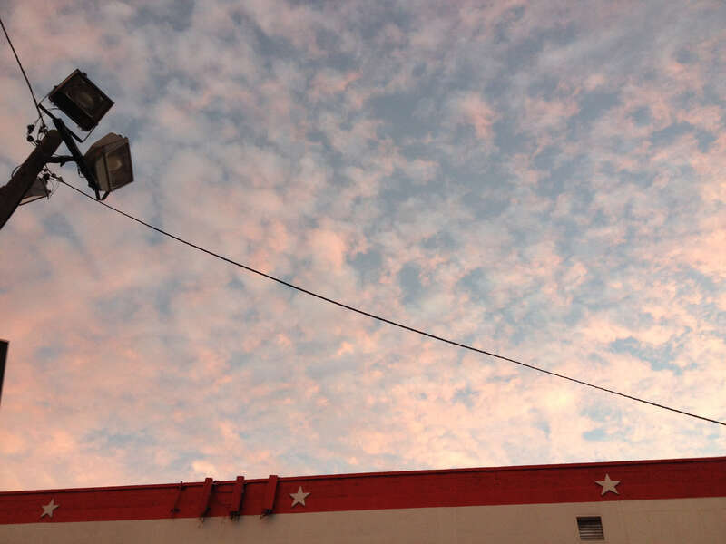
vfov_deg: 40.7
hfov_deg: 52.6
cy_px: 272
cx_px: 363
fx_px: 734
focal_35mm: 35
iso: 64
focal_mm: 4.28
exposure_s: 1/60
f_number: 2.4
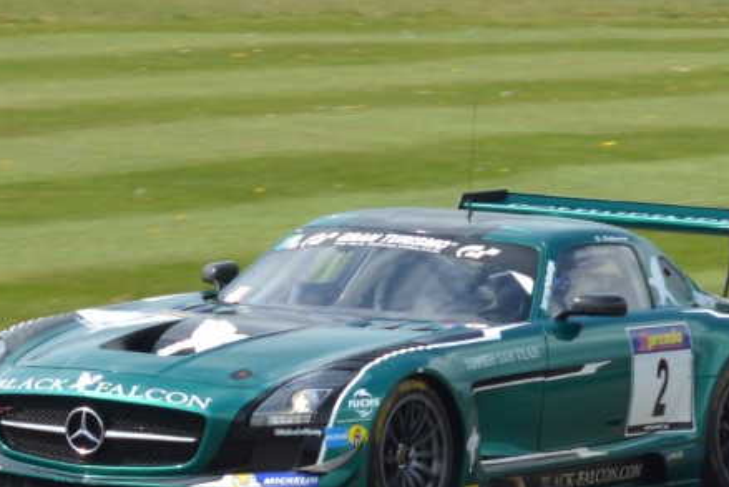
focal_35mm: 196
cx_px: 395
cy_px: 360
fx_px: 3970
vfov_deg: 7.0
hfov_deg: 10.5
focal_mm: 82
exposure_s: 1/500
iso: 400
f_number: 11
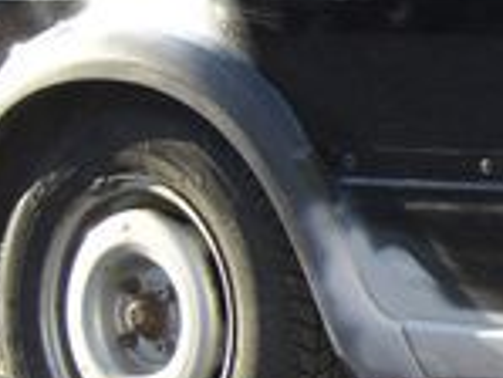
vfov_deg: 9.1
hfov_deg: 11.2
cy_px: 213
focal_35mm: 163
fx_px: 2370
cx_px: 945
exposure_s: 1/200
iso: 80
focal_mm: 7.9
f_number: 2.8
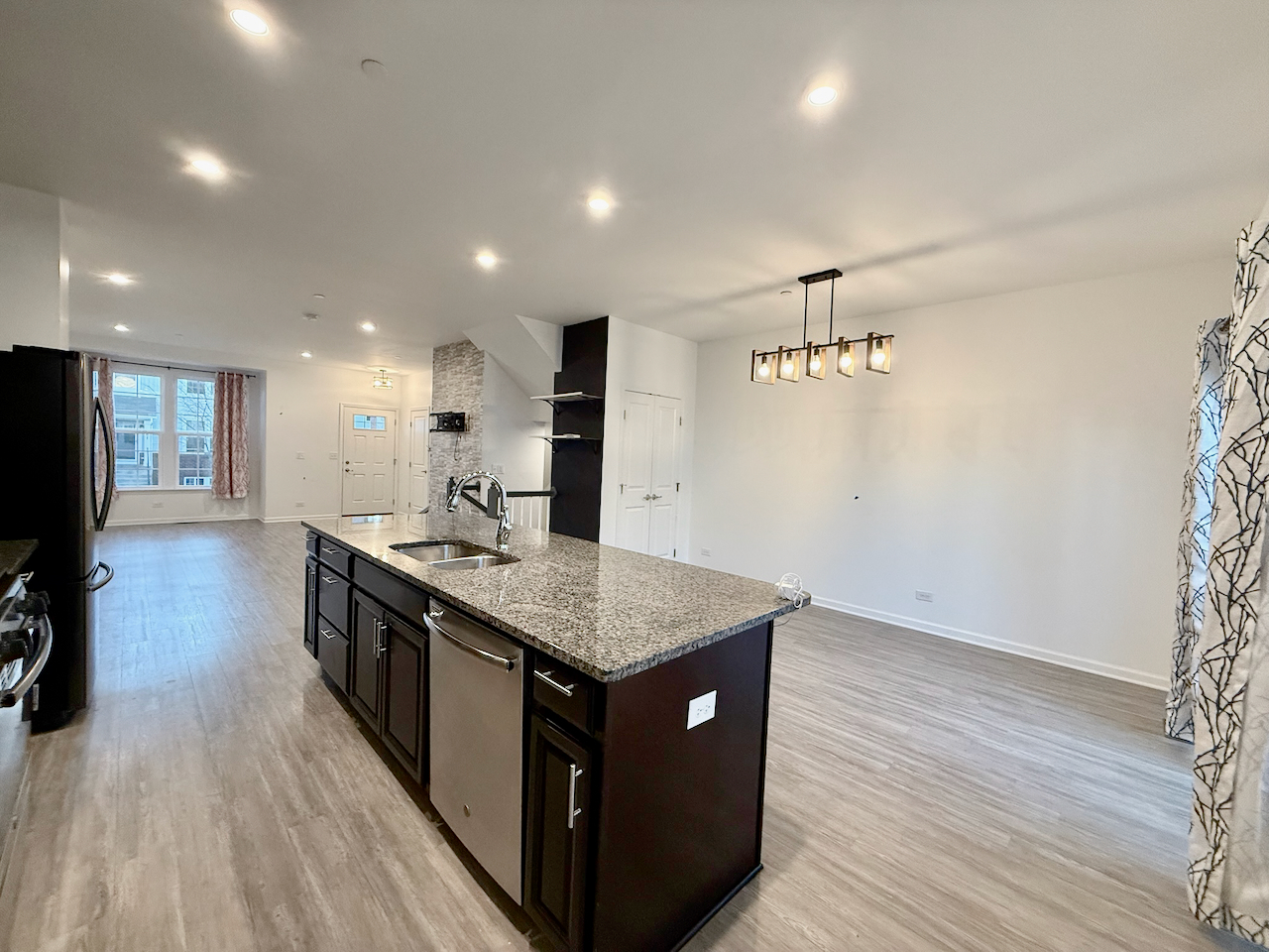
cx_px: 634
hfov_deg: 102.1
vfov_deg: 85.7
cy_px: 476
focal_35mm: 14
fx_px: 513
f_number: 2.2
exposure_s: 1/120
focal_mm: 2.22
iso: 400
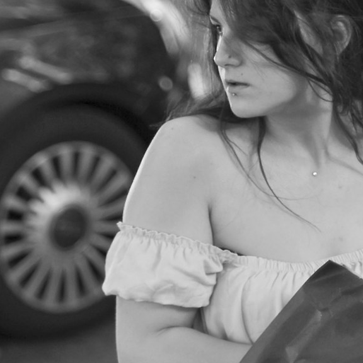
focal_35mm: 177
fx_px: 2100
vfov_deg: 9.9
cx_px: -179
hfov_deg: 9.6
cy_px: 213
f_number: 1.8
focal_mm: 50
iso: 250
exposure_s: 1/1000
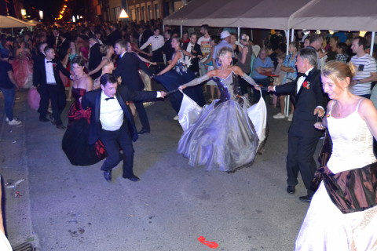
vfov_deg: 38.4
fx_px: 361
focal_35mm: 34
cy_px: 126
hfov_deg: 55.1
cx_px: 188
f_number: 3.8
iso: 3200
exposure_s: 1/60
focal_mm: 23
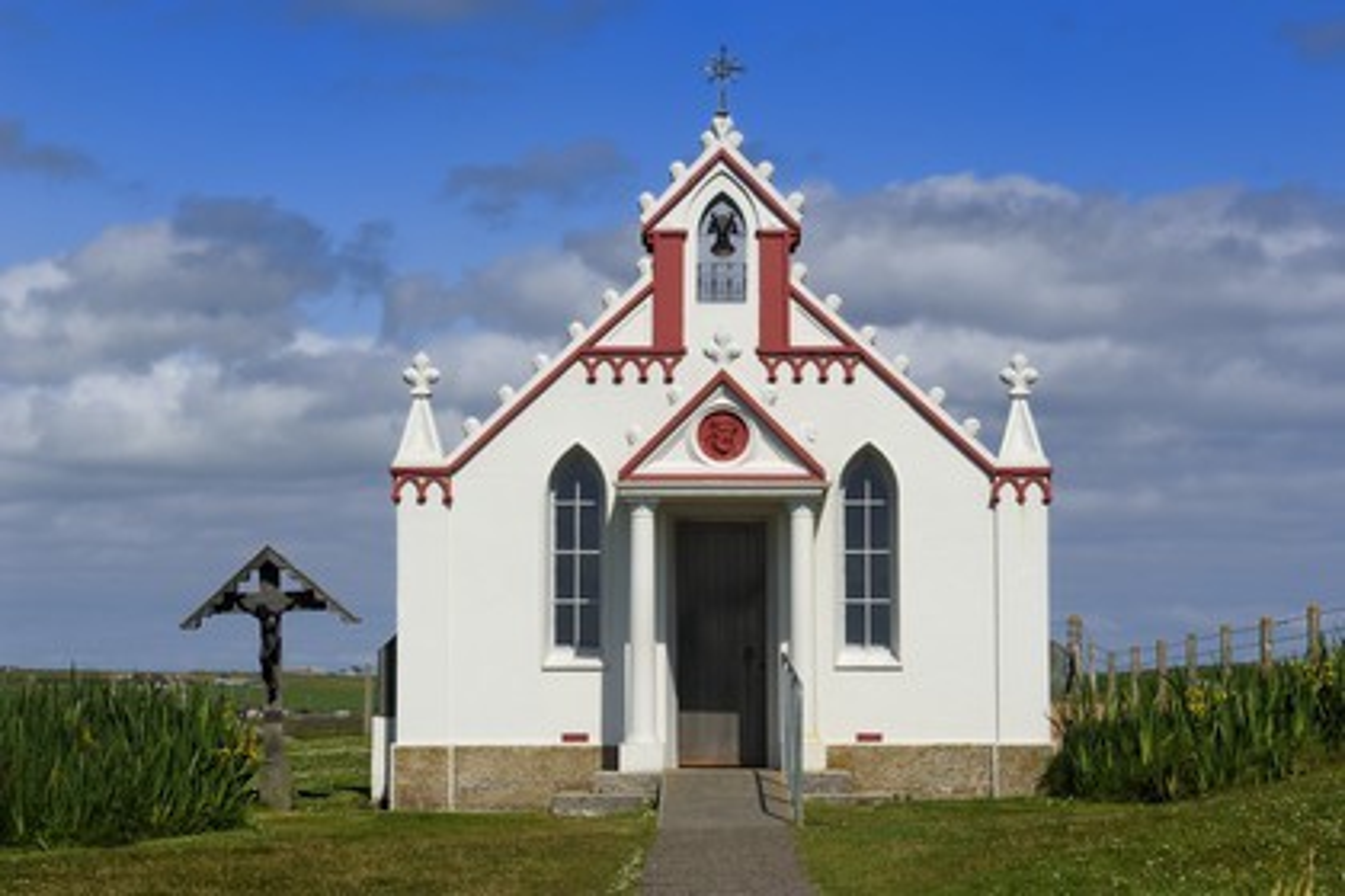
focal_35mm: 98
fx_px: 3661
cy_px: 448
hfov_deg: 20.8
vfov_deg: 14.0
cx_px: 672
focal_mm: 98
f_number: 14
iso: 200
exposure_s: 1/250
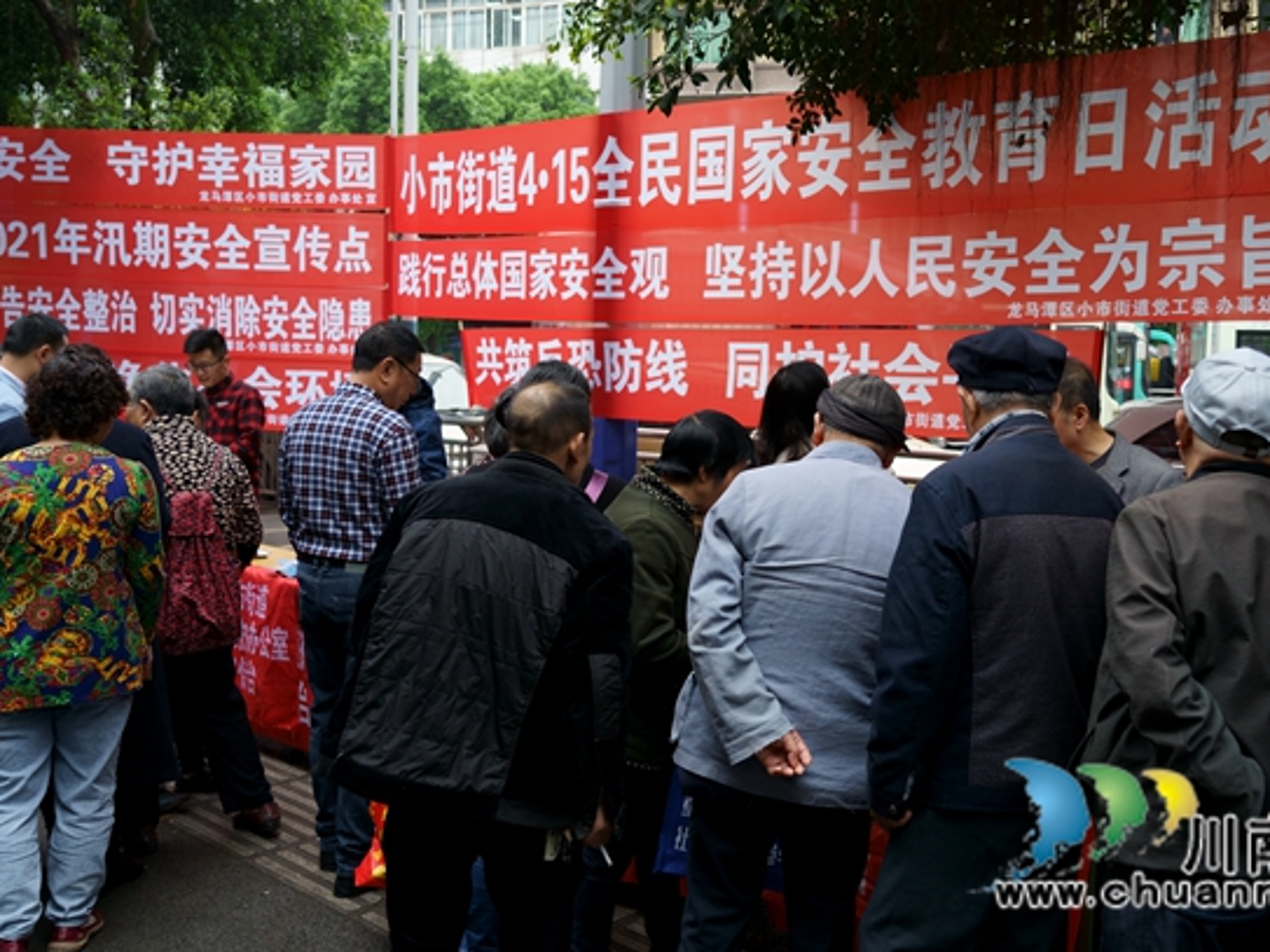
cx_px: 744
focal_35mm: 34
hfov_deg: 53.7
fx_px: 1247
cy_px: 455
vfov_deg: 41.8
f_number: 4
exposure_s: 1/160
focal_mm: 30
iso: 800
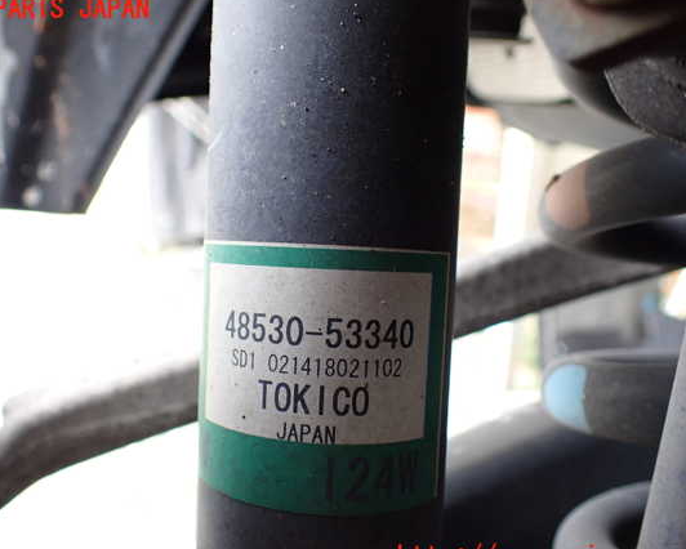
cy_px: 284
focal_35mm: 33
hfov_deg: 54.1
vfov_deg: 44.6
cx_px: 302
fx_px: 670
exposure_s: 1/125
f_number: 2.3
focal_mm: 5.4
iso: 400
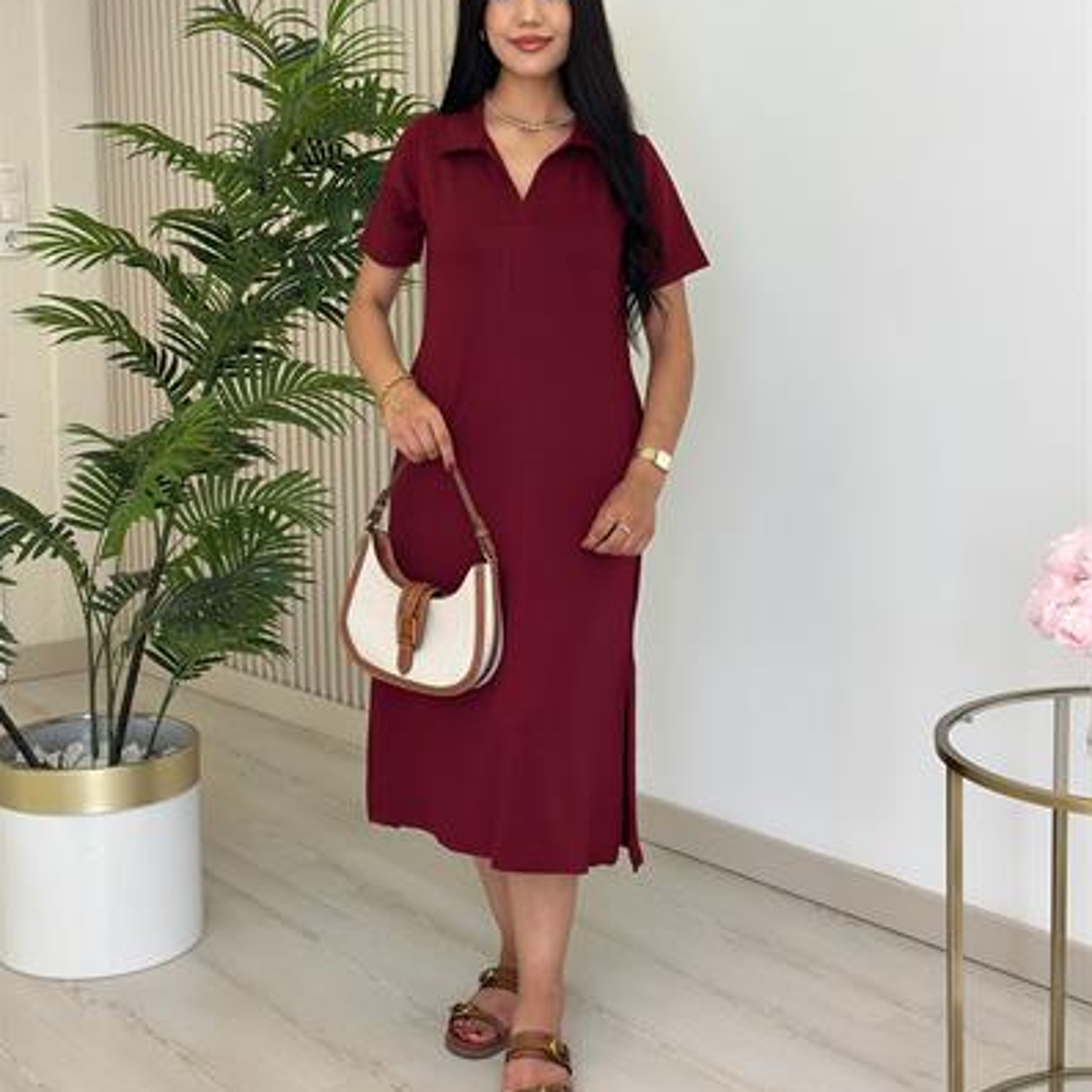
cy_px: 430
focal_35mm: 57
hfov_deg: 30.0
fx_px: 2034
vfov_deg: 30.0
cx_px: 545
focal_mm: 6.86
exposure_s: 1/250
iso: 80
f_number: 1.78
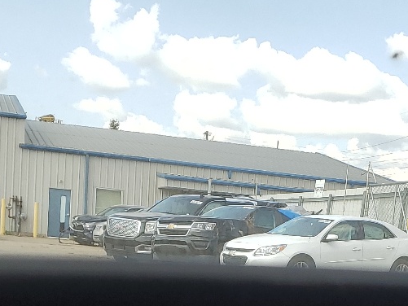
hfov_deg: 23.2
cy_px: 389
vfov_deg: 16.8
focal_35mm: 83
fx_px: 979
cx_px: 334
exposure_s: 1/1250
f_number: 1.5
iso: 50
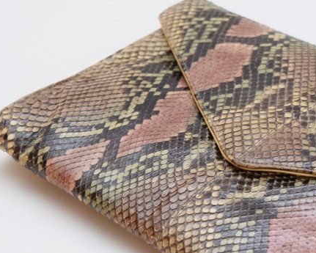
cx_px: 257
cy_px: 180
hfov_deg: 13.0
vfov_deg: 10.5
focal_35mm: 147
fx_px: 1376
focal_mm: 45
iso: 1100
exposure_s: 1/60
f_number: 5
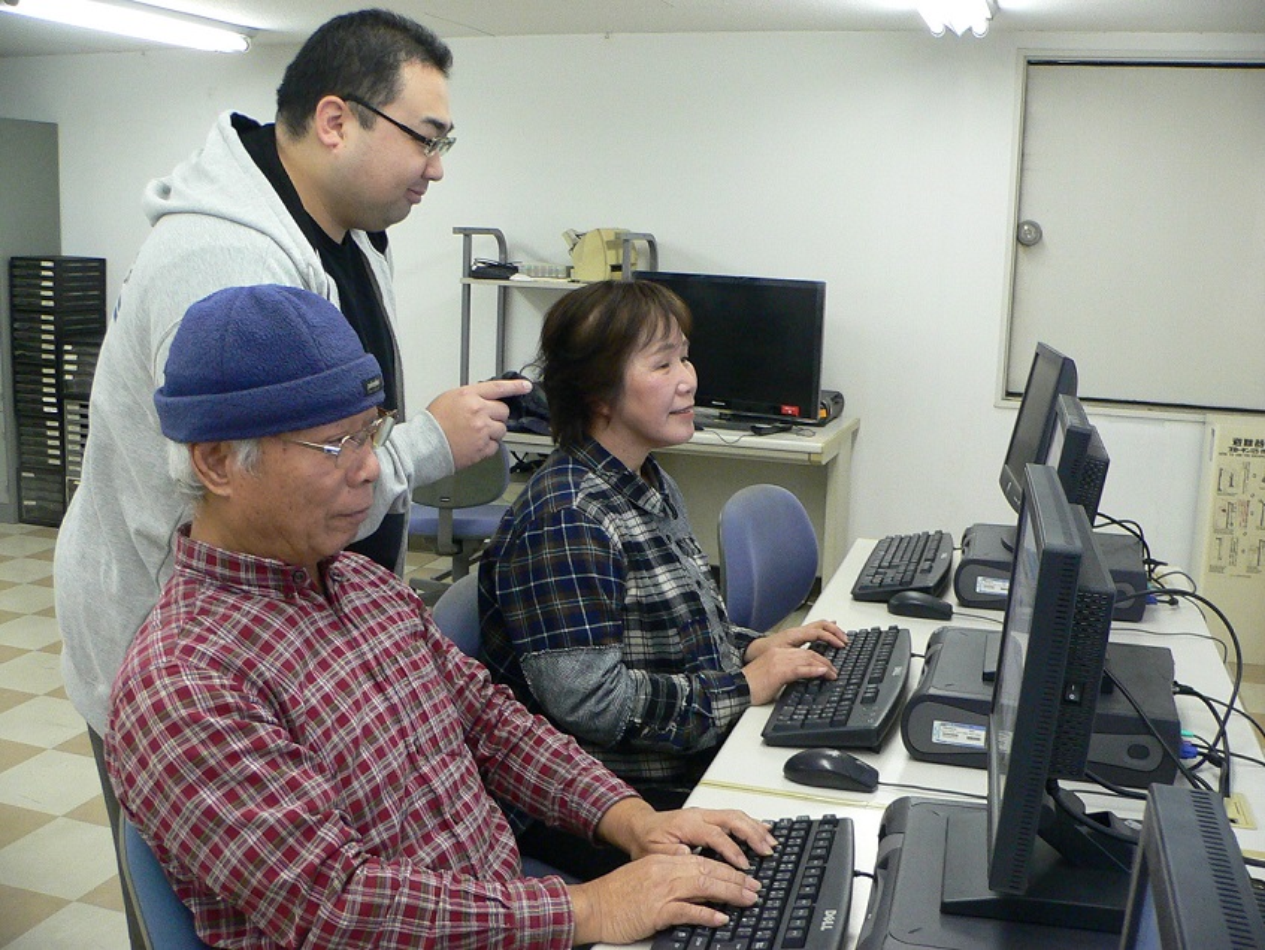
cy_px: 475
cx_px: 632
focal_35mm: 35
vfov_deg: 40.7
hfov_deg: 52.6
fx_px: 1280
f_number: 2.8
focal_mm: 4.6
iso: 200
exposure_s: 1/25
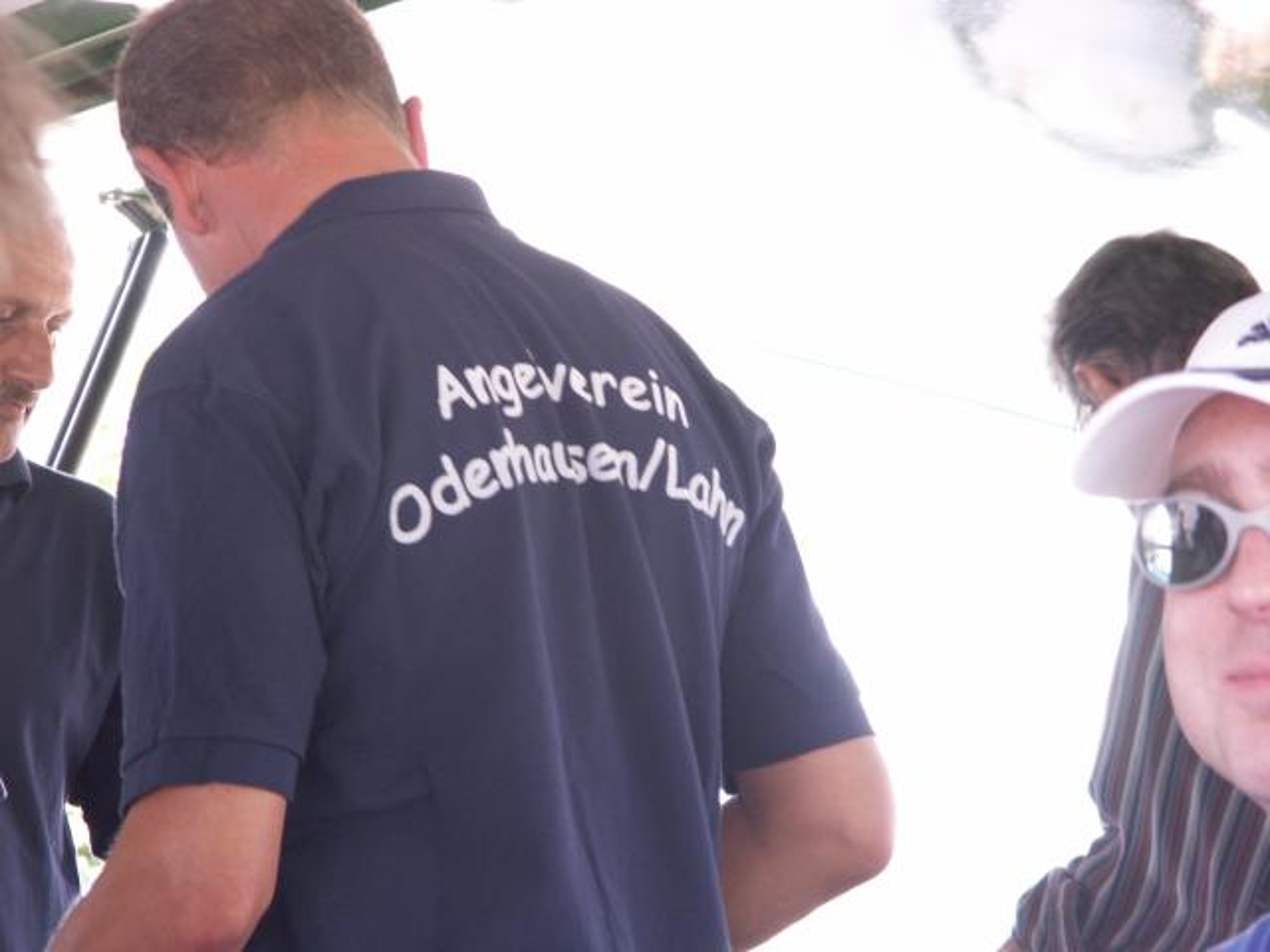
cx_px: 635
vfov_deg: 8.7
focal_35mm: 171
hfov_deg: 11.6
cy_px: 476
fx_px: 6274
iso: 100
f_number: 4
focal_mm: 27.97
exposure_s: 1/40
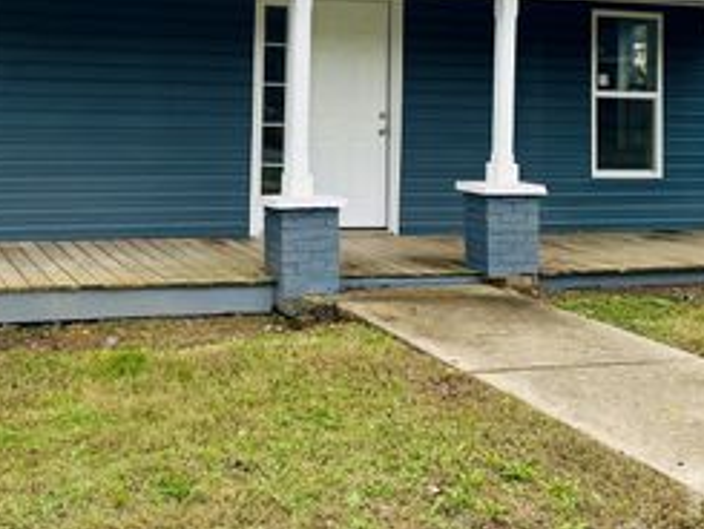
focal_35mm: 49
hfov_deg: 38.5
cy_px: 68
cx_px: 238
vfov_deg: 28.7
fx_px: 997
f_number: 1.78
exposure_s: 1/912
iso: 80
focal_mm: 6.76
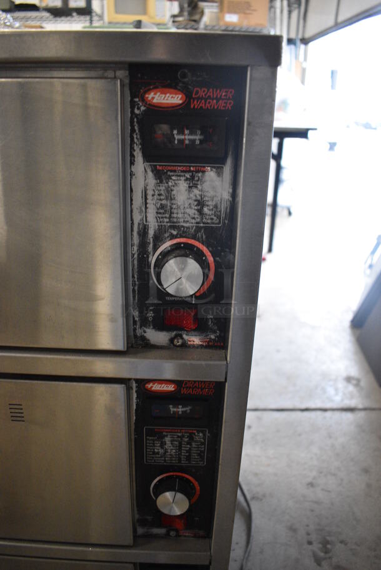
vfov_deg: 67.3
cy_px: 285
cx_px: 190
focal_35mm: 27
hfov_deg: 48.0
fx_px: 428
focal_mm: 18
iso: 3200
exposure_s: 1/125
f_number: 3.5
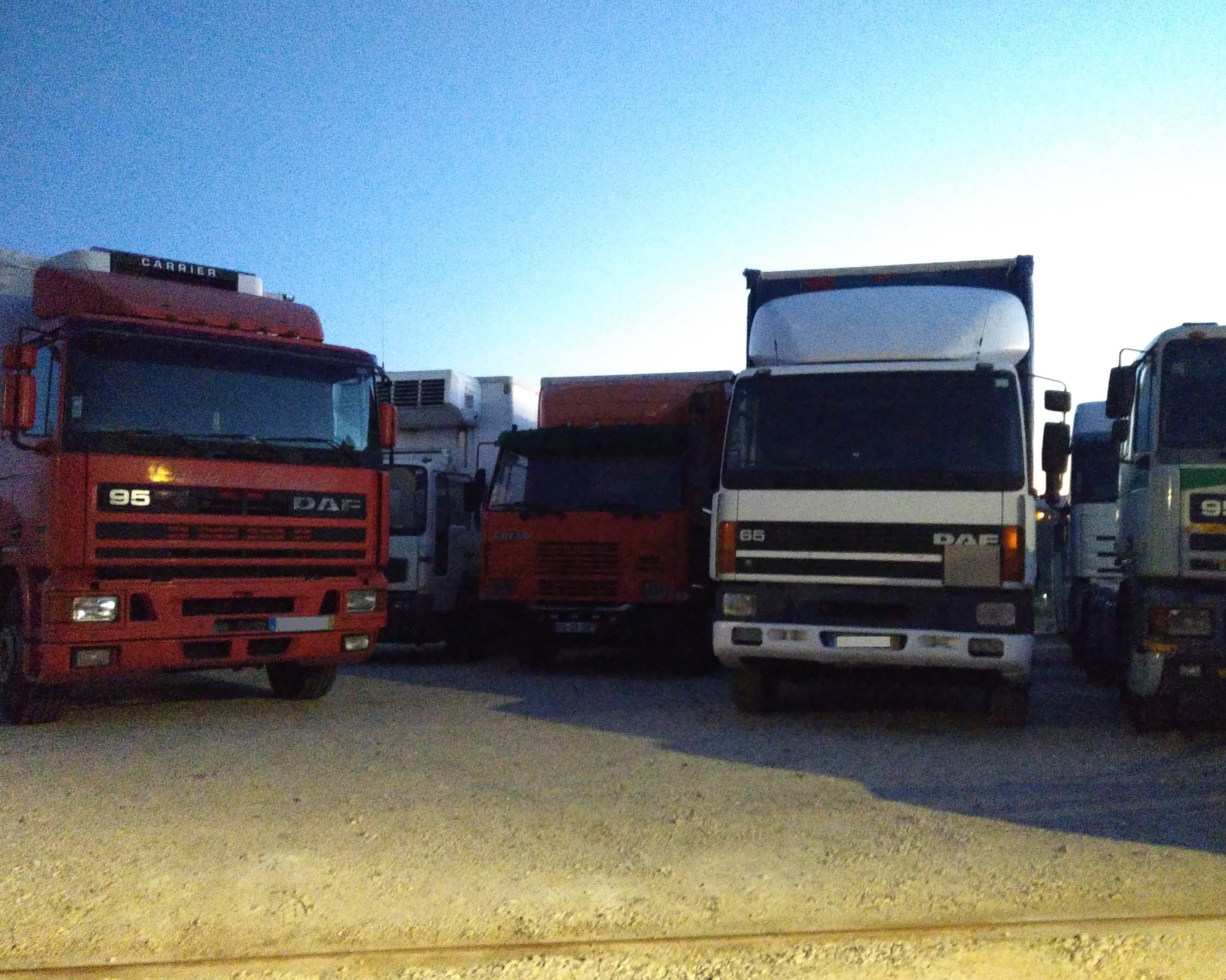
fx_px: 1052
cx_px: 704
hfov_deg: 60.2
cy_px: 491
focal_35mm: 29
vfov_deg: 50.0
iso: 6374
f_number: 2
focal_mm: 4.52
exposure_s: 1/12
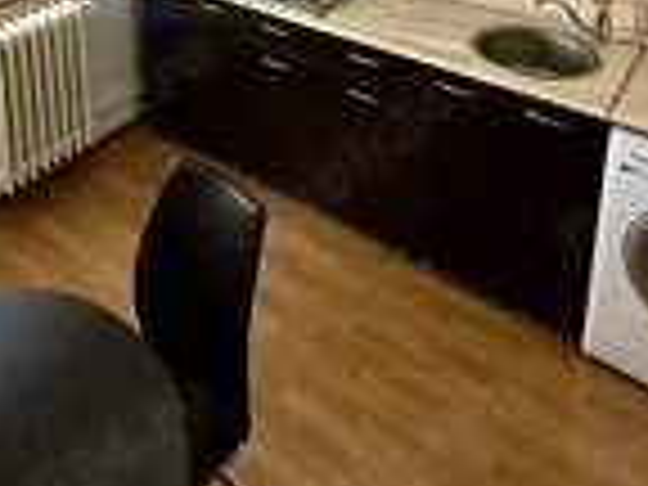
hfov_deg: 47.2
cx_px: 225
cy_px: -126
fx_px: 730
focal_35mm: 39
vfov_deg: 30.2
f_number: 2.2
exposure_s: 1/88
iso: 320
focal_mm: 2.22
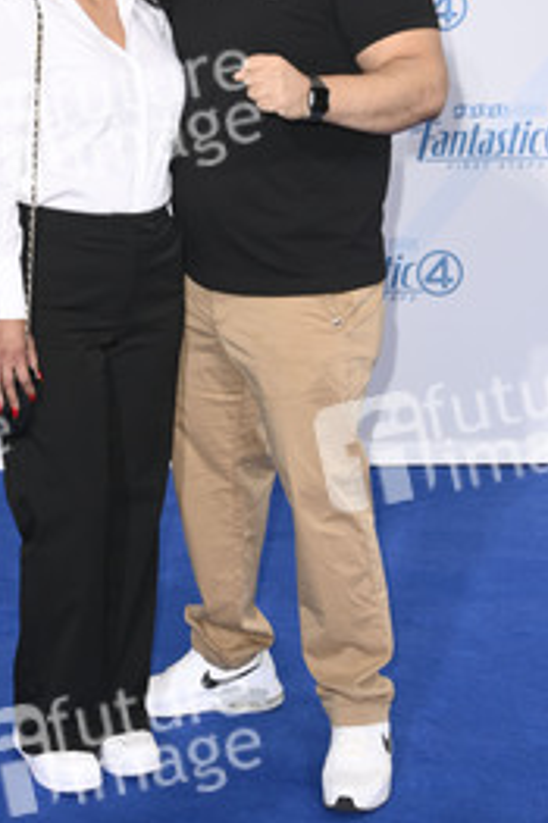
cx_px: 191
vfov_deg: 20.6
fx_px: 2263
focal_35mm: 99
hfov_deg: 13.8
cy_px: 282
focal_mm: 65
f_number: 5.6
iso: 400
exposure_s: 1/250
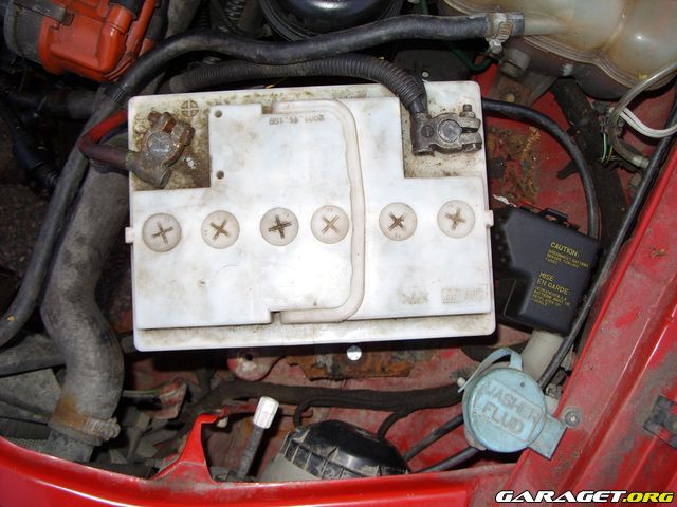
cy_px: 254
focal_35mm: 38
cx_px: 338
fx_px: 743
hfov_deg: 49.0
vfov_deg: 37.7
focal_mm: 7.8
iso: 50
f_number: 2.8
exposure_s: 1/30
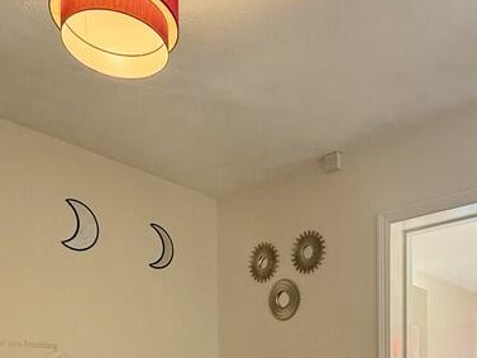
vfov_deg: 32.4
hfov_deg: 48.4
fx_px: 524
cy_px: 409
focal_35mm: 38
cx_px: 305
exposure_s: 1/99
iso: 200
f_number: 2.2
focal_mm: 2.22
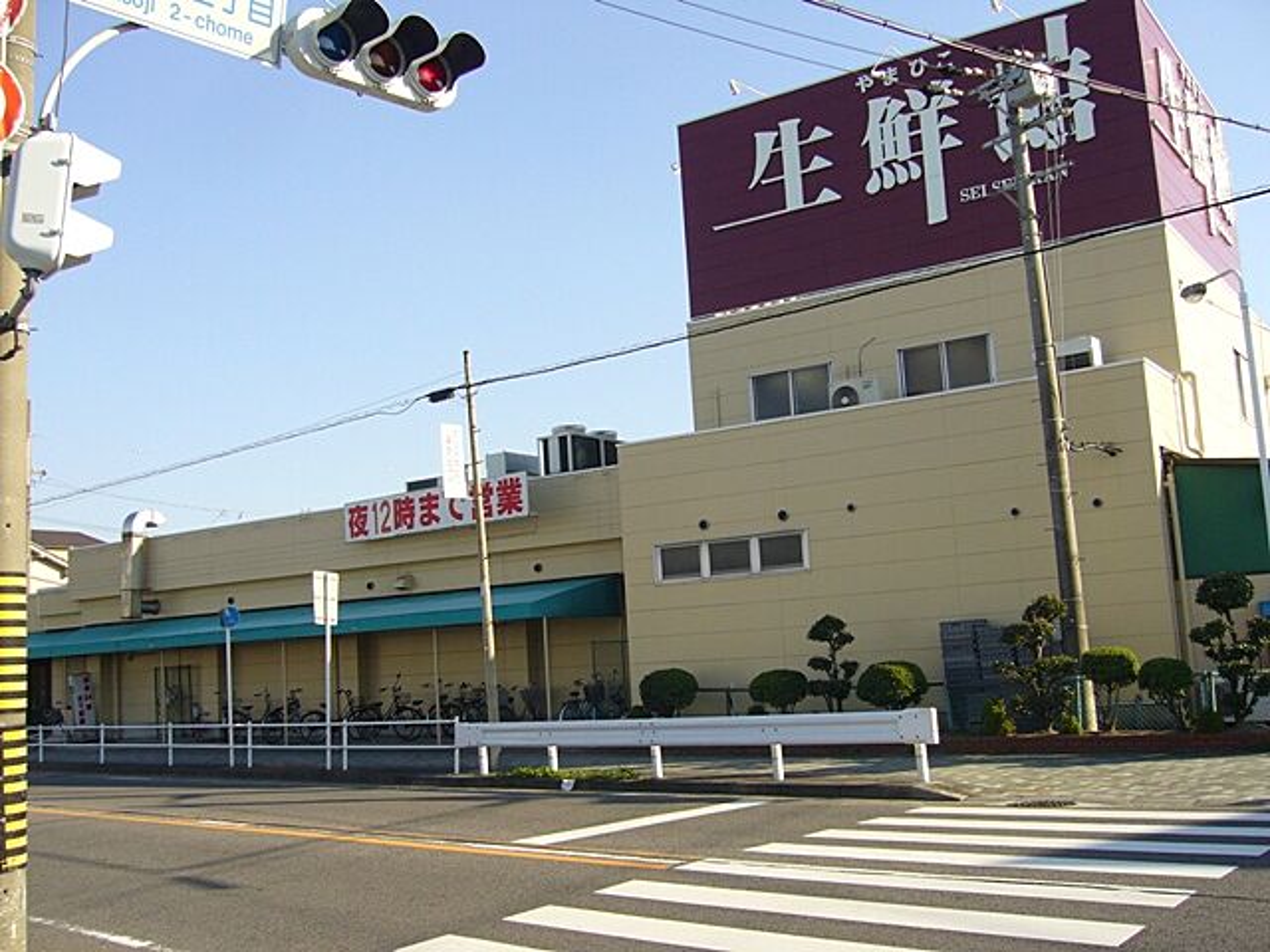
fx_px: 1321
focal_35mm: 36
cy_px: 476
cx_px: 635
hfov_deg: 51.4
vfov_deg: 39.7
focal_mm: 6
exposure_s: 1/200
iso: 80
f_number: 5.7
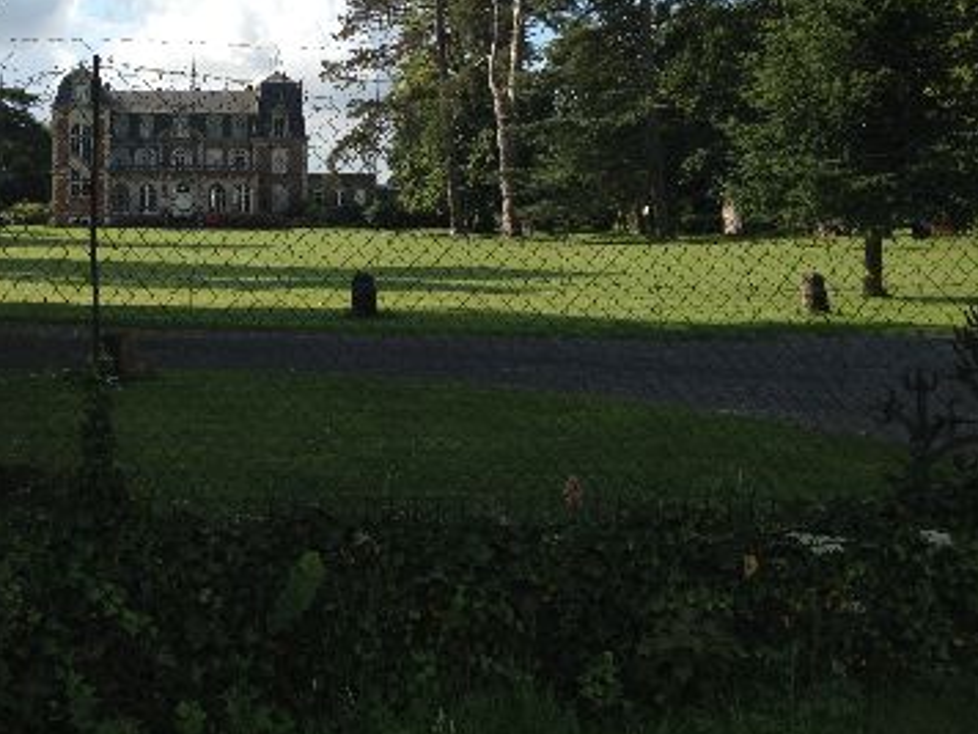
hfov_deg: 31.8
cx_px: 195
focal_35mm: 59
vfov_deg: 24.4
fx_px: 1667
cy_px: 129
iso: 50
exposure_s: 1/1284
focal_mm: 4.28
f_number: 2.4
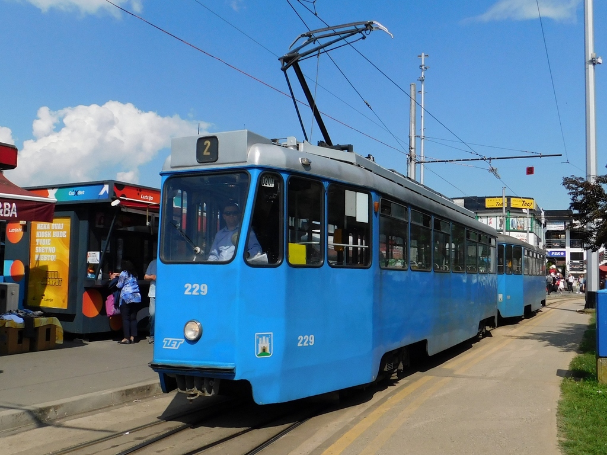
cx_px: 304
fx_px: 403
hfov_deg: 73.9
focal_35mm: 23
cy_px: 228
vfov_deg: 58.9
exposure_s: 1/800
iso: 125
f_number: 6
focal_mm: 4
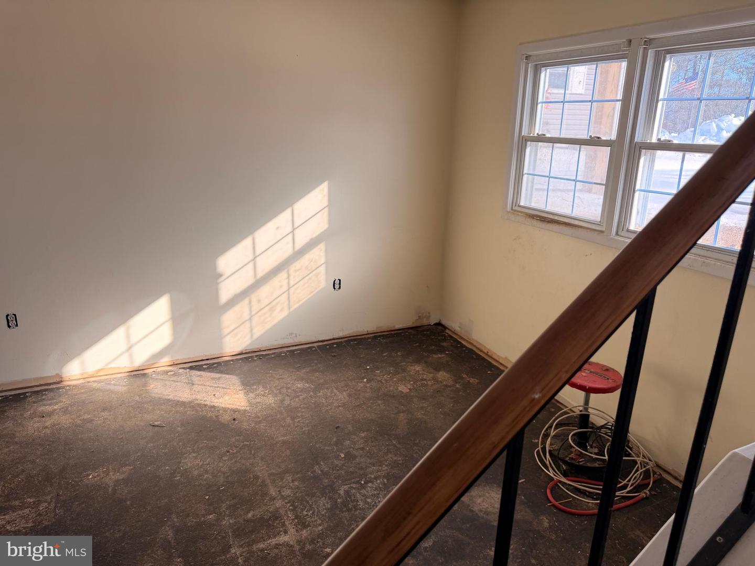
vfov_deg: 56.8
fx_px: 523
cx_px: 378
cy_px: 283
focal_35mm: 24
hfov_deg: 71.6
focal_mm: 6.76
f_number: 1.78
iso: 80
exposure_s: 1/401
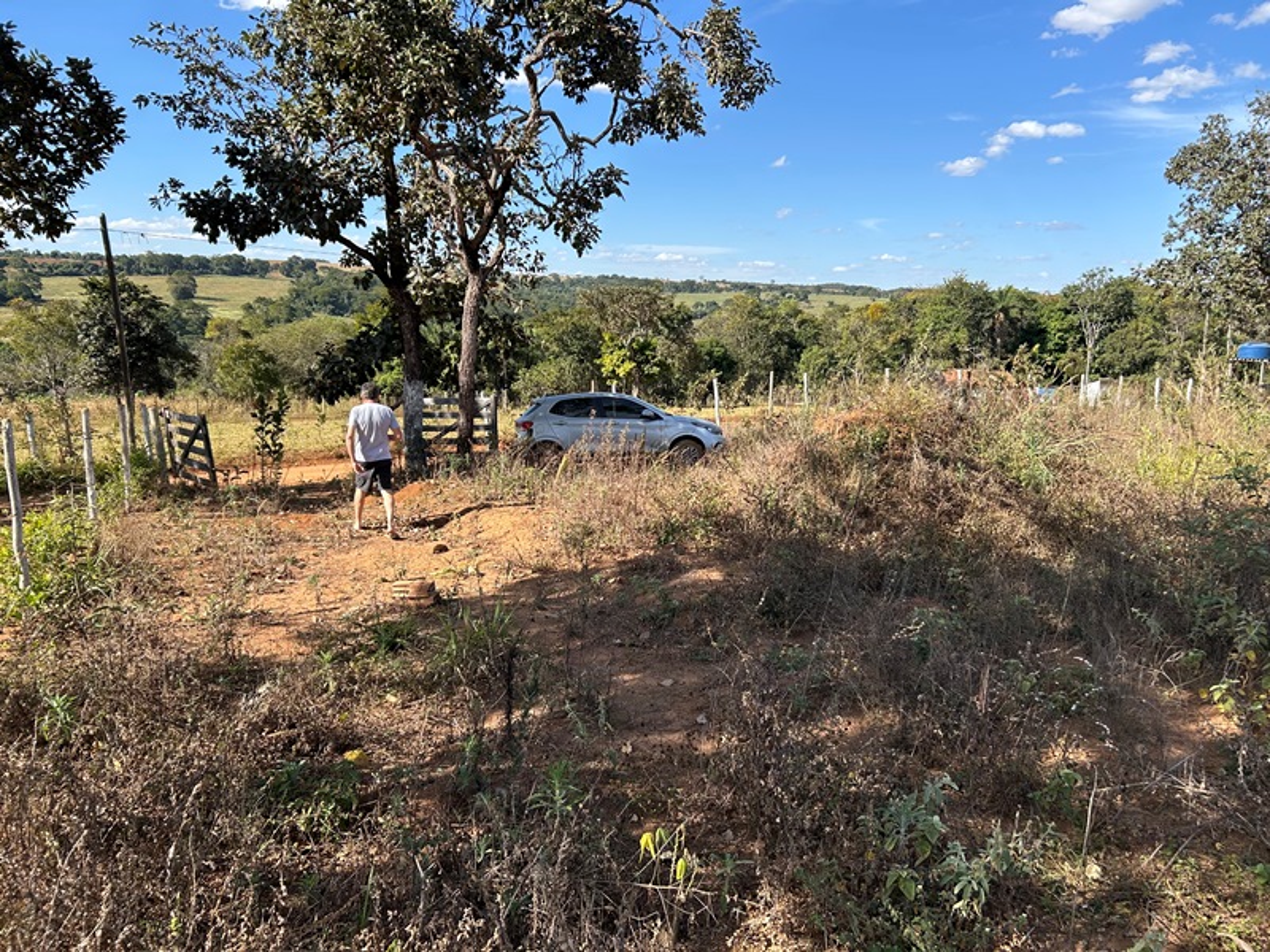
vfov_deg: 53.1
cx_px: 635
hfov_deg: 67.3
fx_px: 954
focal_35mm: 26
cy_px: 476
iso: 50
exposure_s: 1/2045
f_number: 1.5
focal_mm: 5.7
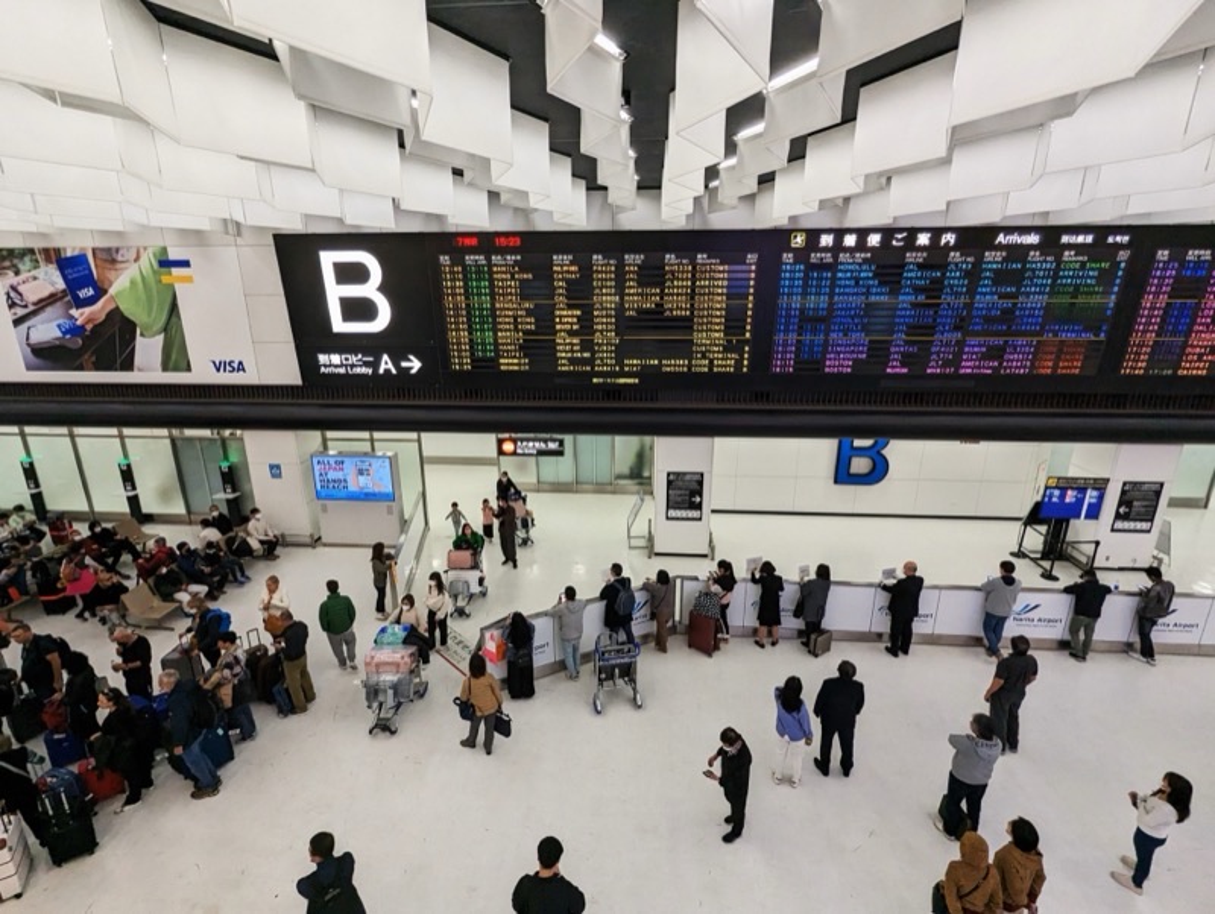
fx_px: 562
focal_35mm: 16
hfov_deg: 94.4
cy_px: 457
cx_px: 608
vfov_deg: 78.2
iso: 291
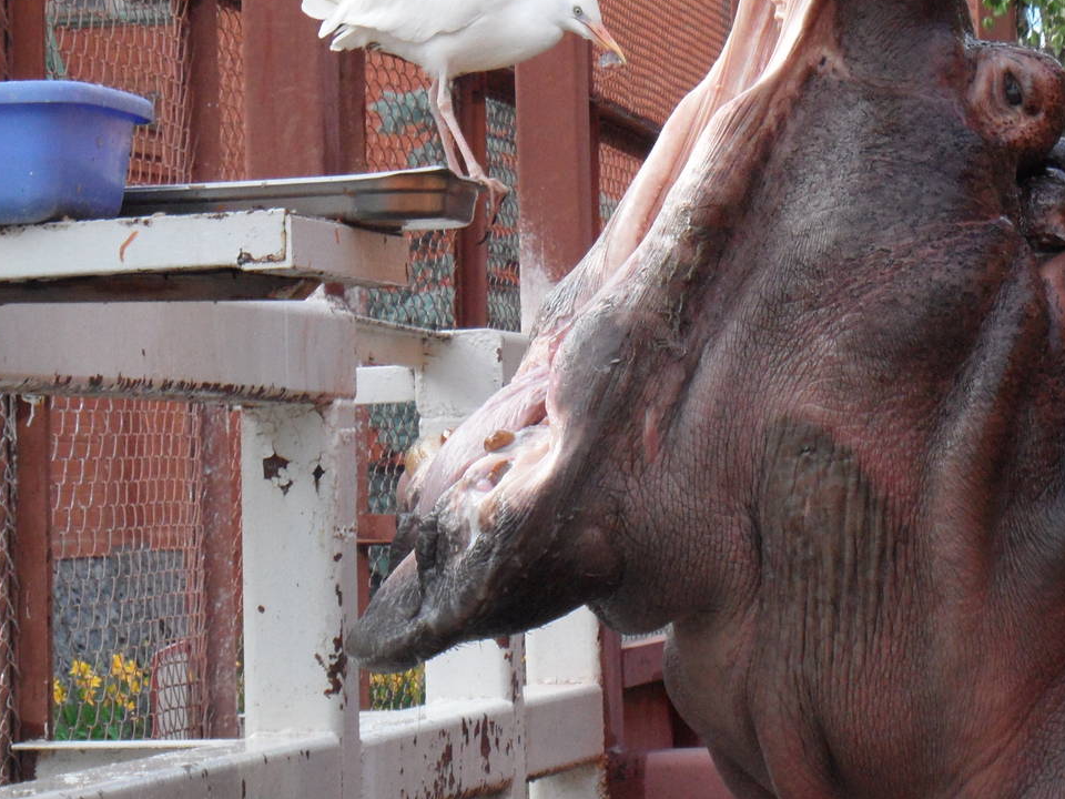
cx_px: 787
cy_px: 232
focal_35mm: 200
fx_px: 6153
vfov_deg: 7.4
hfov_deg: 9.9
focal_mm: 20
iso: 200
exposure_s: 1/125
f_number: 4.4
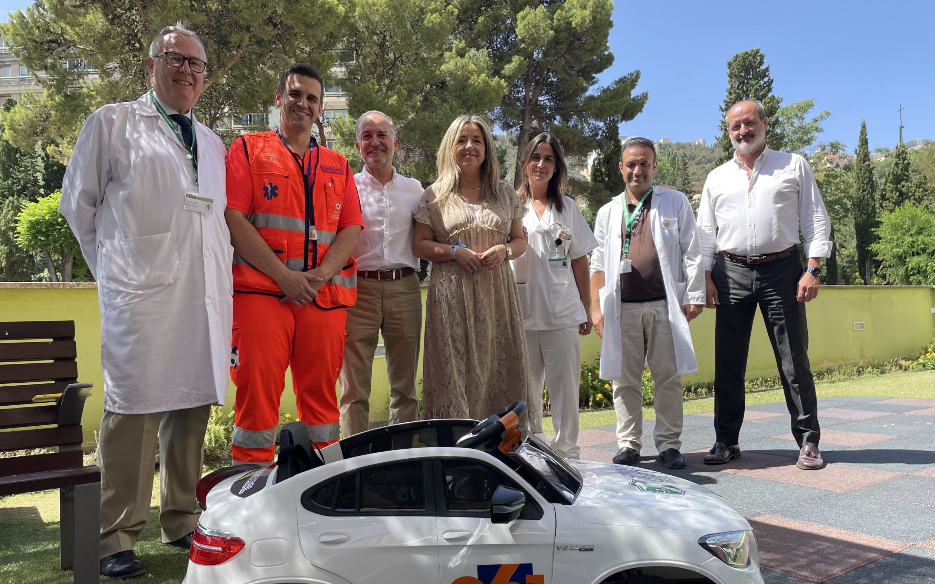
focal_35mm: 28
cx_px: 469
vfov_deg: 44.4
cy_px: 335
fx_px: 713
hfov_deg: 66.5
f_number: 1.6
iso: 32
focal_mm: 4.2
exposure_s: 1/812
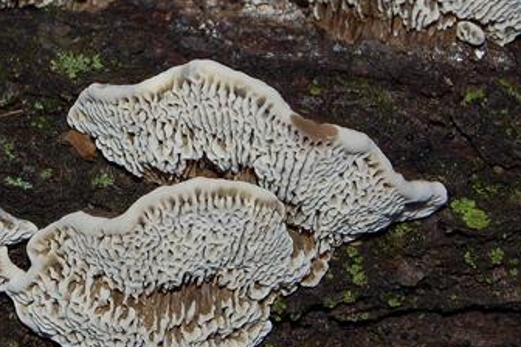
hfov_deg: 11.6
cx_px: 108
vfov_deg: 7.7
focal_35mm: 177
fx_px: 2562
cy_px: 85
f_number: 16
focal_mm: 55
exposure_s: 1/250
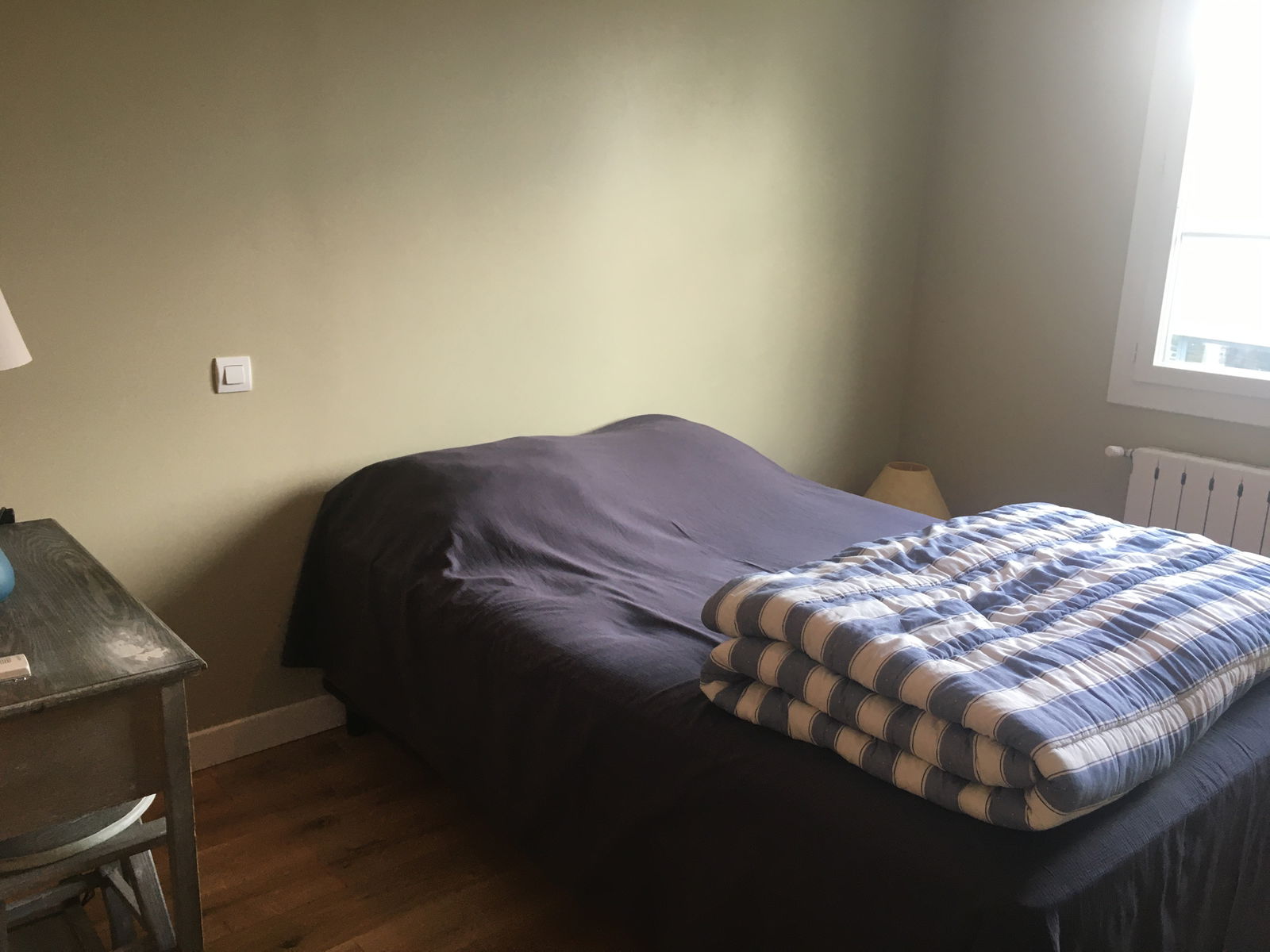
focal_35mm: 29
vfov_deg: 48.2
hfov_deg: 61.7
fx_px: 1064
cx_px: 635
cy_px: 476
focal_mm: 4.15
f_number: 2.2
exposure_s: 1/33
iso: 50
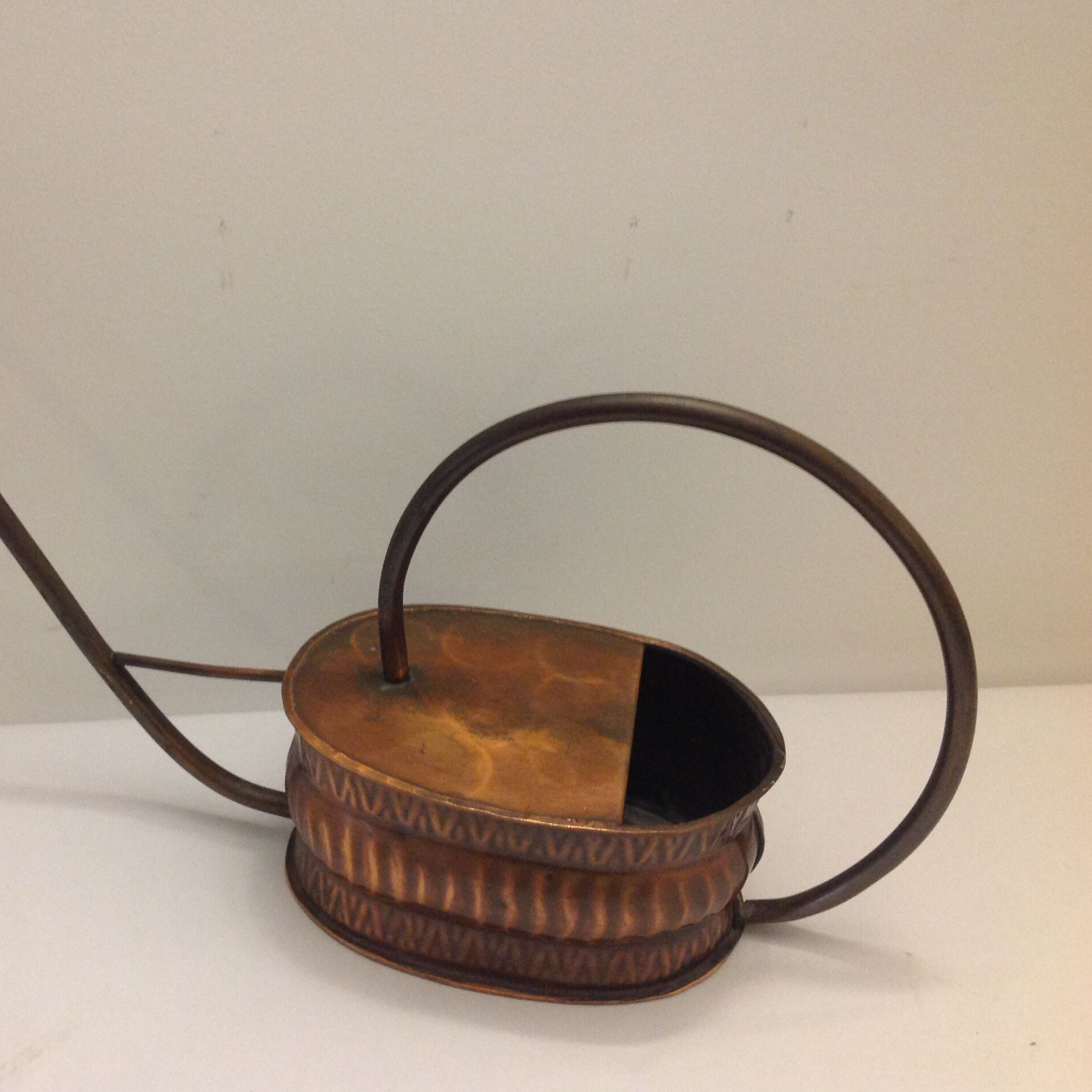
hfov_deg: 39.7
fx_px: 1499
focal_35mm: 42
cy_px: 547
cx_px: 392
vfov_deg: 40.0
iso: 200
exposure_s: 1/15
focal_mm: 4.28
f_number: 2.4
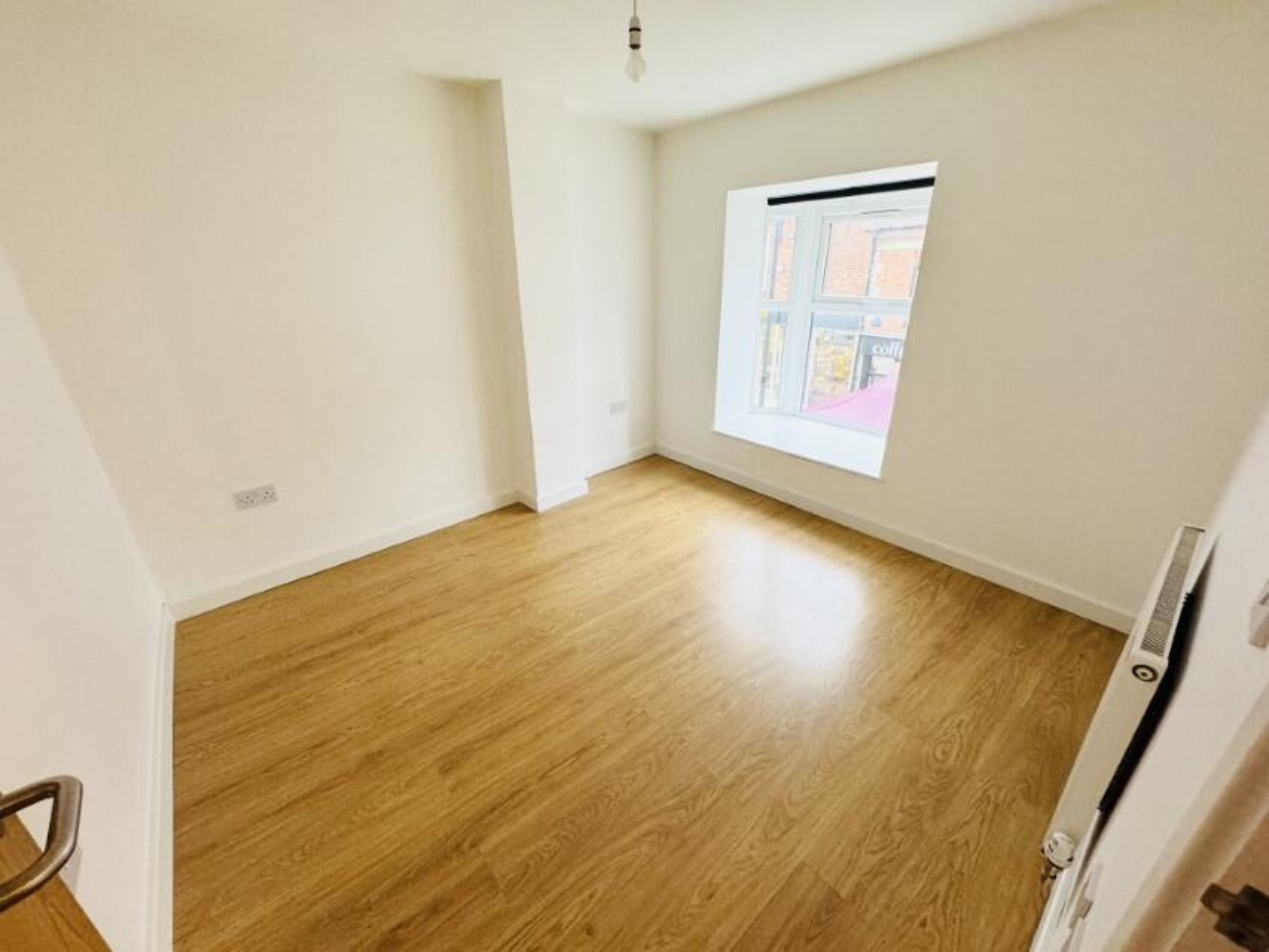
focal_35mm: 14
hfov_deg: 102.1
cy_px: 476
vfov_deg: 85.7
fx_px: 513
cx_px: 634
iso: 320
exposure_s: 1/100
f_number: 2.2
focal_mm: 2.22
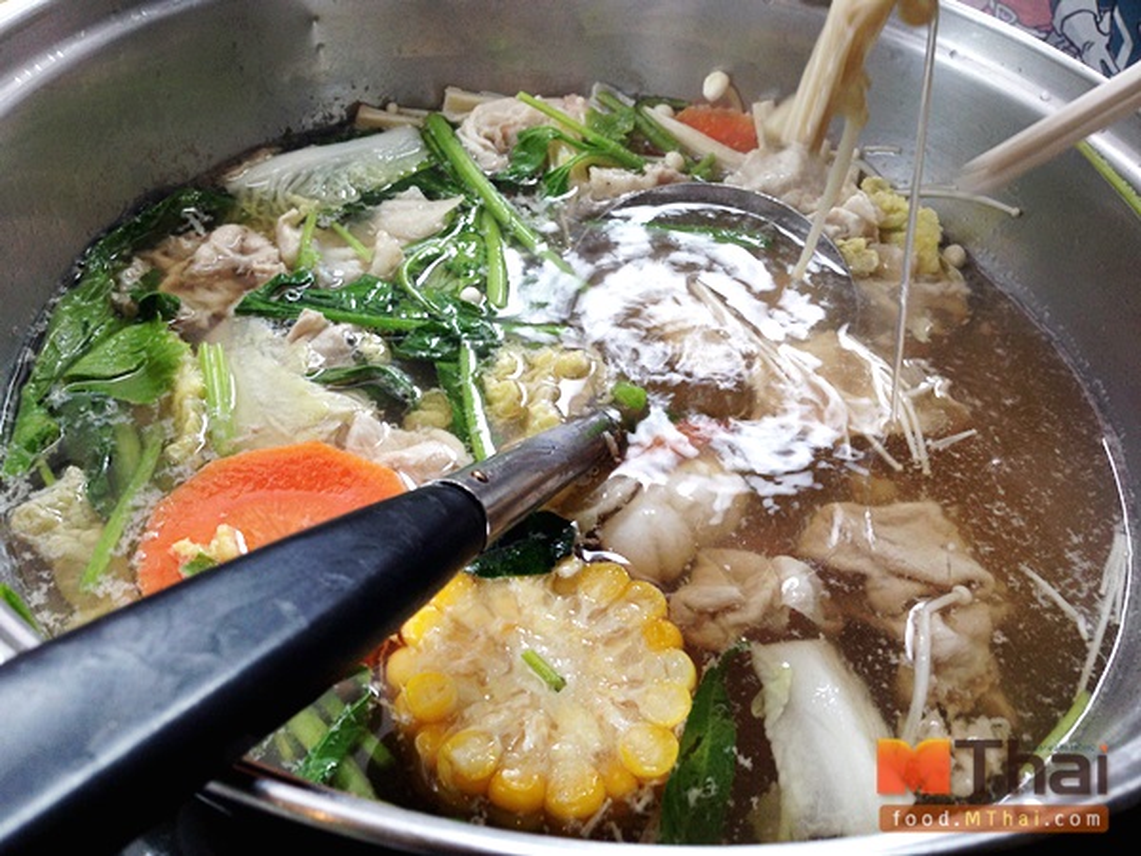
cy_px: 428
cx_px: 570
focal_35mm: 33
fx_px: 1088
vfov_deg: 42.9
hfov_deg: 55.4
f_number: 2.4
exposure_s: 1/40
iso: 50
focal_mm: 4.12
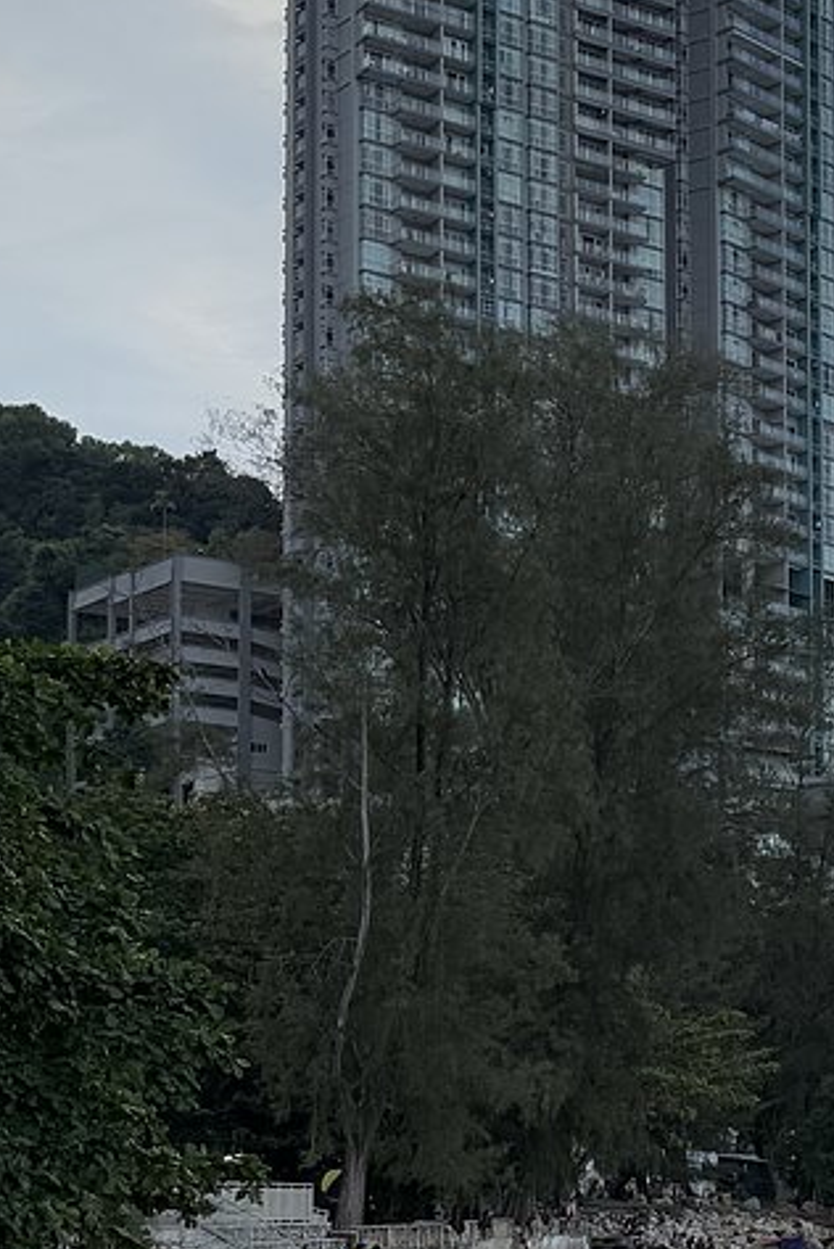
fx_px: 2810
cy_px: 1067
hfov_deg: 15.5
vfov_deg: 24.5
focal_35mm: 81
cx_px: 1267
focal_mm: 6.76
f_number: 1.78
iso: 80
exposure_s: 1/4975
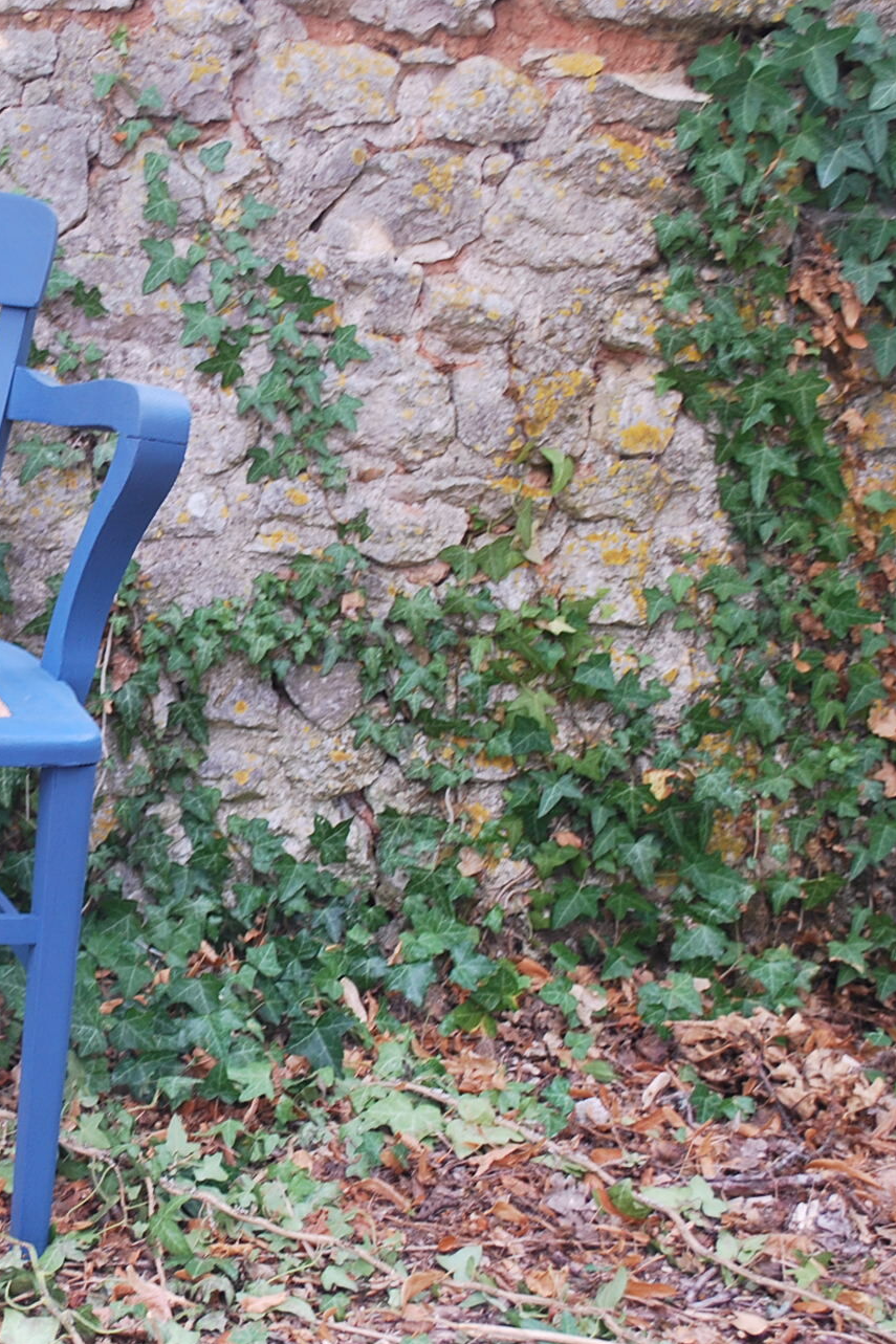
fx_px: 2539
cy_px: 668
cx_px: -32
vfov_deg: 29.7
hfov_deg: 19.4
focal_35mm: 68
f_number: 4.8
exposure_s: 1/40
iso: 200
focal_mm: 30
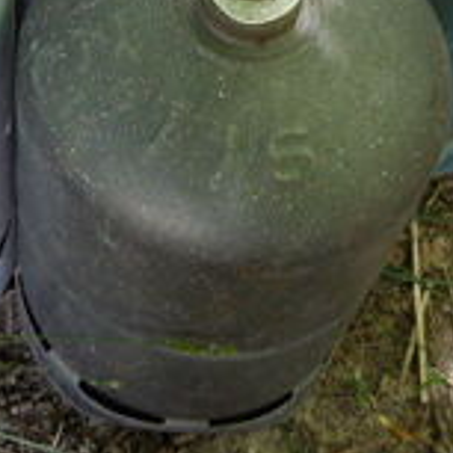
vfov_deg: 19.7
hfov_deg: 20.7
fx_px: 1229
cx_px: 95
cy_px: -77
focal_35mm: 83
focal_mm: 5.2
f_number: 3.3
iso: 200
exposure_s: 1/30
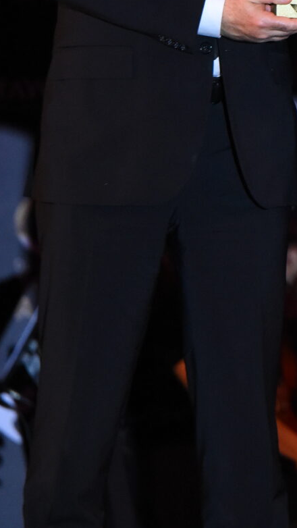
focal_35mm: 652
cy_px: -42
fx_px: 9126
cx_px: 497
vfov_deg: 3.3
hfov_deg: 1.9
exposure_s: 1/320
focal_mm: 190
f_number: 4.5
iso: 3200
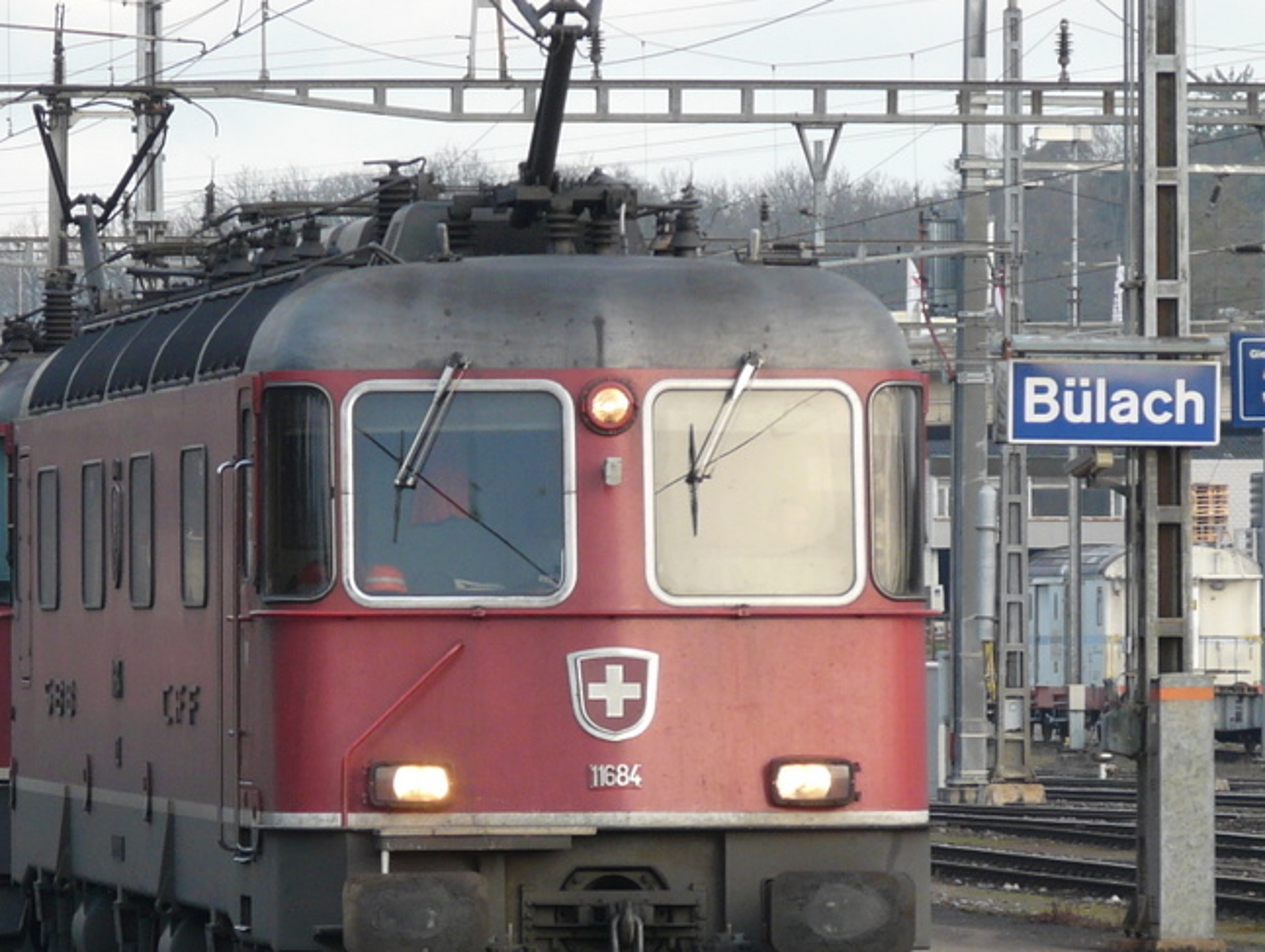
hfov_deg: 6.3
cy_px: 538
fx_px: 11416
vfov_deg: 4.8
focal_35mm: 312
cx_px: 561
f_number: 4
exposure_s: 1/100
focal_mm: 33.2
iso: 100
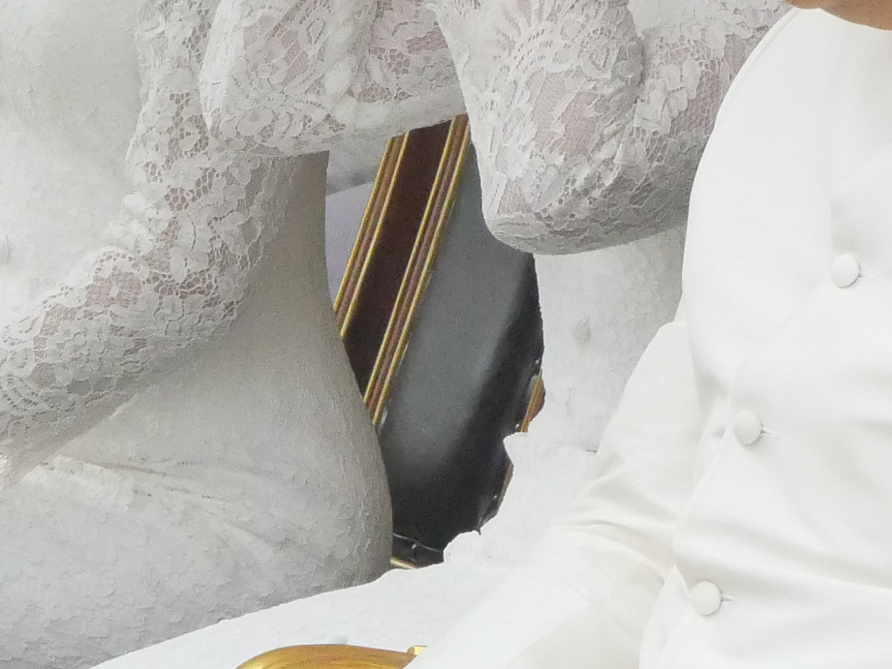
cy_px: 119
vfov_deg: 3.1
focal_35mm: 481
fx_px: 12396
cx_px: 321
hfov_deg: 4.1
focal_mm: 60
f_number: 10
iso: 4000
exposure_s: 1/2500
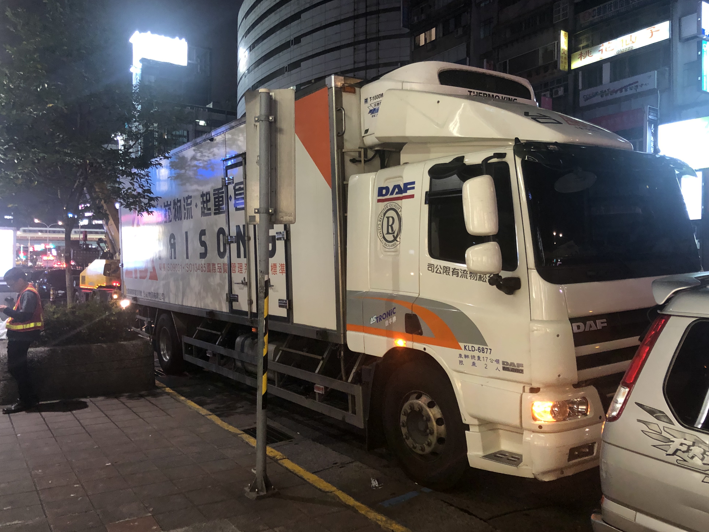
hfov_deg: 61.7
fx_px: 594
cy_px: 259
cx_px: 352
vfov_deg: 48.2
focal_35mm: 29
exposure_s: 1/11
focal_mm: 4
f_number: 1.8
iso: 100
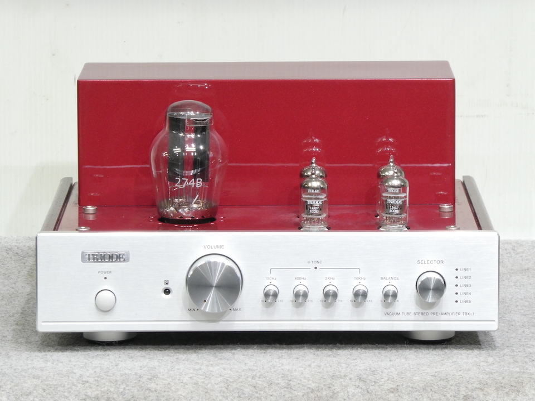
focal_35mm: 200
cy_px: 200
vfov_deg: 7.4
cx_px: 268
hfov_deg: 9.9
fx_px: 3091
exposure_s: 1/2
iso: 200
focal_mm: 35.8
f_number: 8
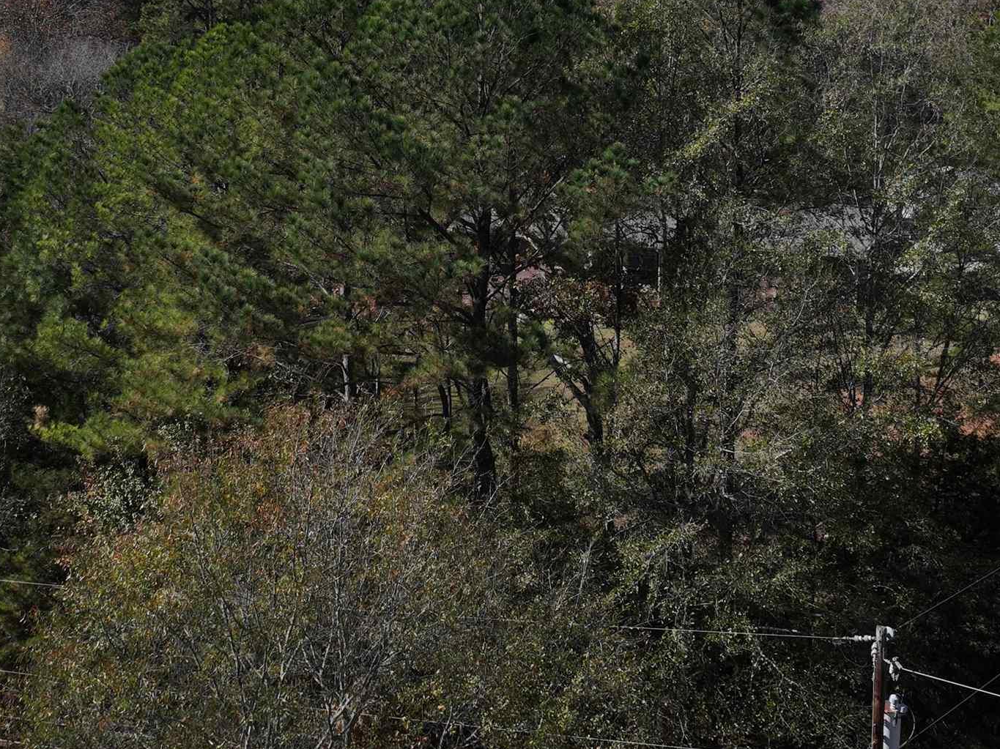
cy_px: 194
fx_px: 1560
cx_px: 404
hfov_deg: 35.4
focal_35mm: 54
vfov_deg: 26.7
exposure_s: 1/400
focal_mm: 12.29
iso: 110
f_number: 2.8
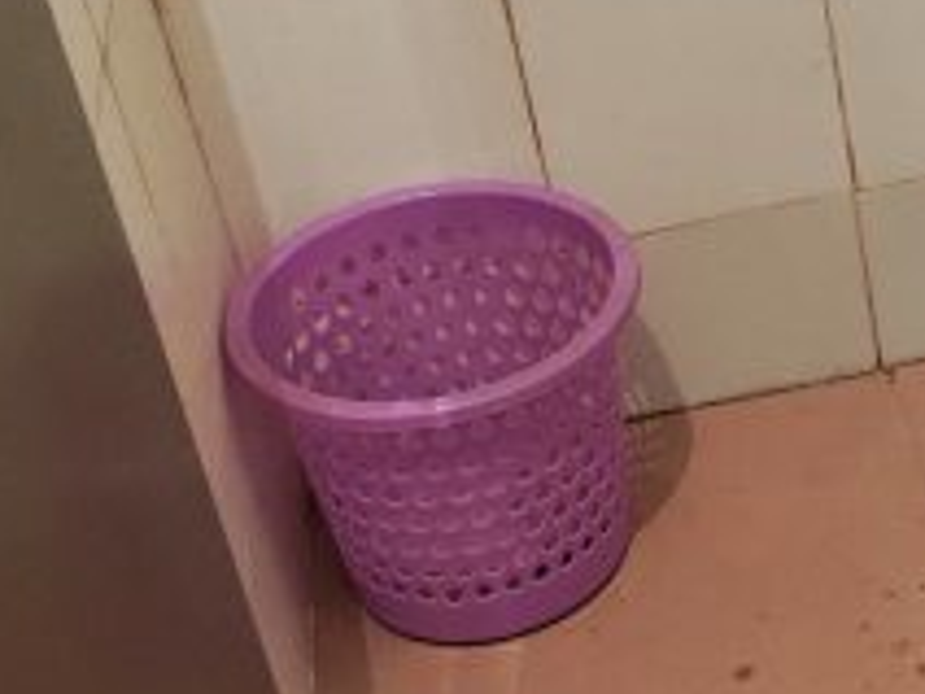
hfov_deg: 12.1
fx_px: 4142
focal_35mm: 155
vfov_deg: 9.5
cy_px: 131
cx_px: 1414
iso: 596
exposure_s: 1/50
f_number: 1.88
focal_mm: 5.59
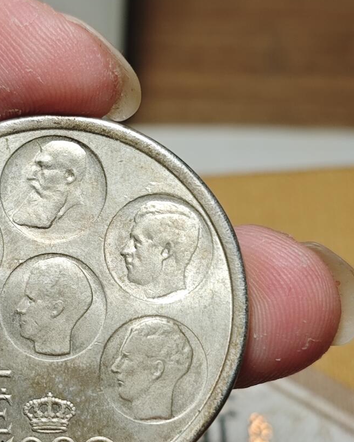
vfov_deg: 19.7
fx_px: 1270
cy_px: 291
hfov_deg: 15.7
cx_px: 39
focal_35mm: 97
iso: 64
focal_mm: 6.55
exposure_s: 1/100
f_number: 1.6
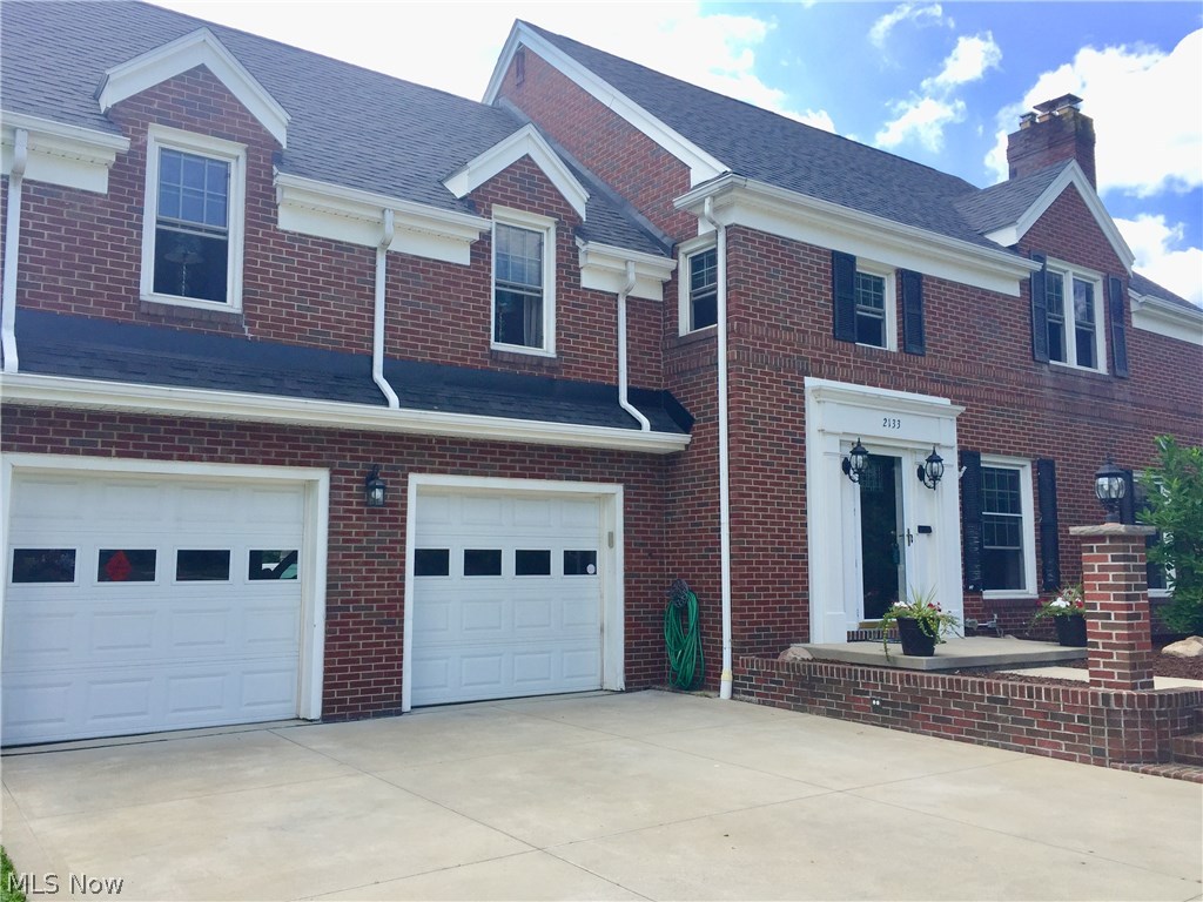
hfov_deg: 61.7
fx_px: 1008
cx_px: 602
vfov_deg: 48.2
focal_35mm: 29
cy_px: 451
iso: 32
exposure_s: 1/920
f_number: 2.2
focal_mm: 4.15
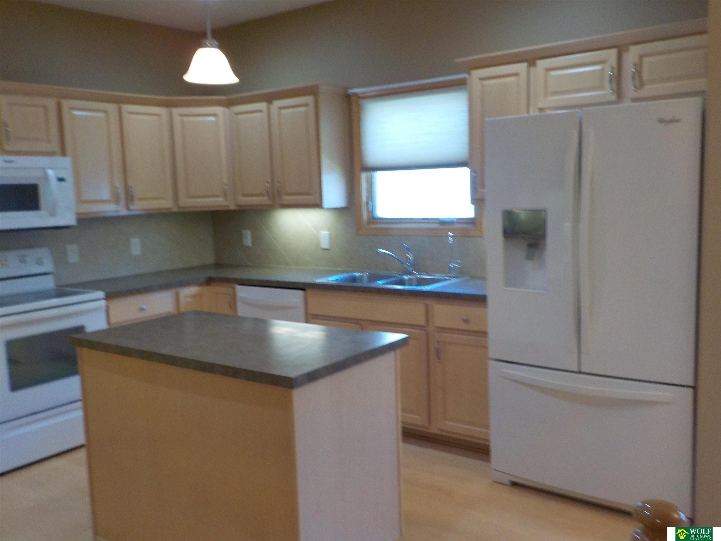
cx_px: 360
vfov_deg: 46.8
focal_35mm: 30
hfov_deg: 60.0
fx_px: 625
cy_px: 270
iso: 200
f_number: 3.3
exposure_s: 1/30
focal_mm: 4.1
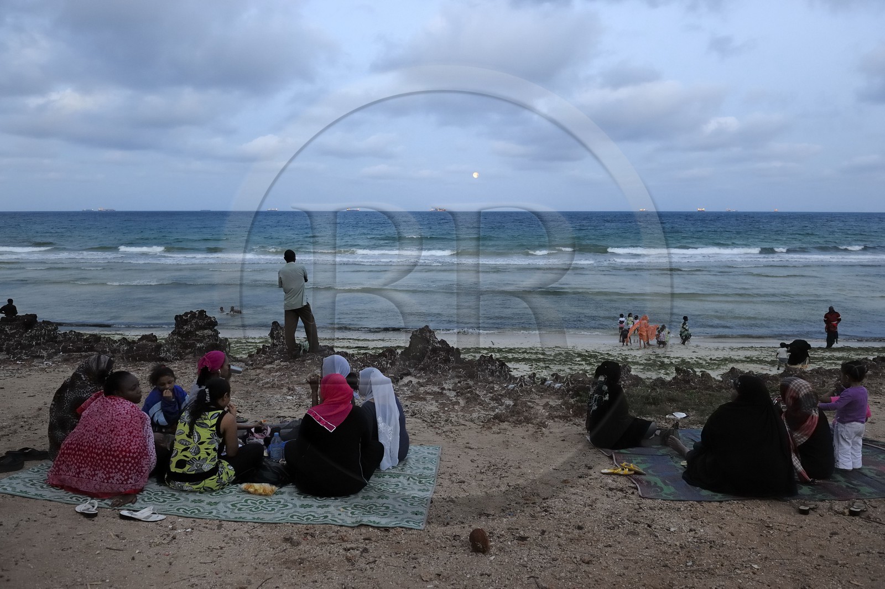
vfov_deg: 53.1
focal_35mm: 24
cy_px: 294
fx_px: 590
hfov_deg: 73.8
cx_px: 442
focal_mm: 24
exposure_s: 1/40
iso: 3200
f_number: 5
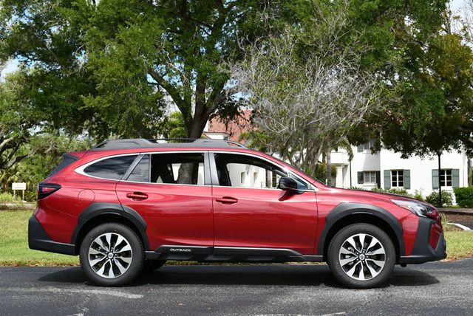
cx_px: 236
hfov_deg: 41.1
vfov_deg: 28.1
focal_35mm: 48
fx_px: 631
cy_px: 158
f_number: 8
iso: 110
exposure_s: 1/250
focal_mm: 24
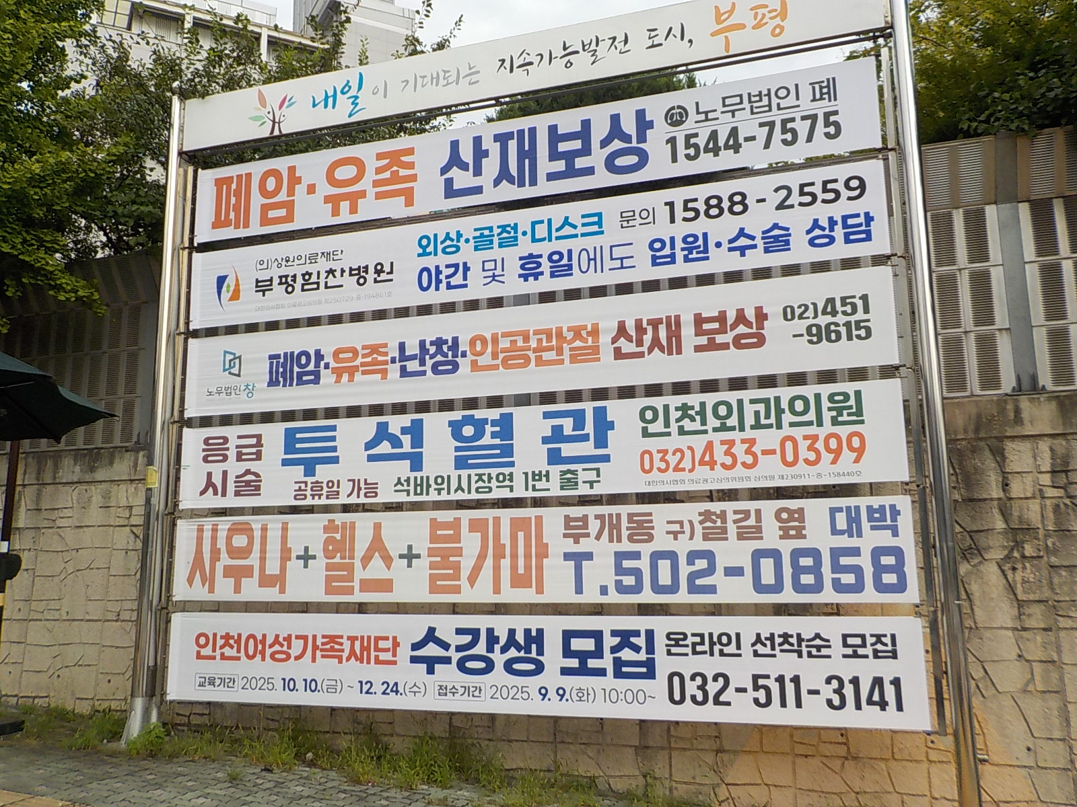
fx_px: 933
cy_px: 404
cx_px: 538
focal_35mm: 30
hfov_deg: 60.0
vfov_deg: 46.8
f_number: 3.3
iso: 125
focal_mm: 4.1
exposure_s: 1/1000
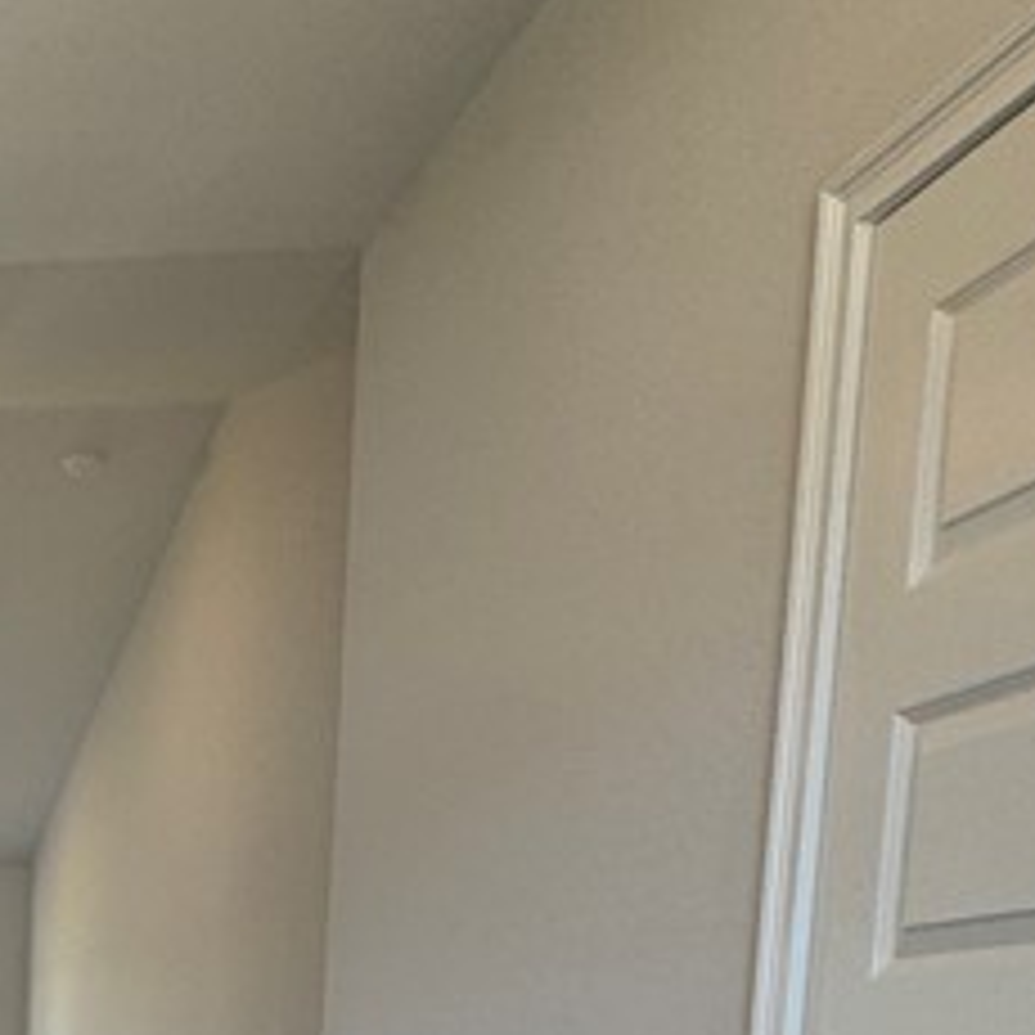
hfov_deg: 25.4
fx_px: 1861
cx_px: -410
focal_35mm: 55
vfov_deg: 26.3
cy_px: 1354
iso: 80
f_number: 2.2
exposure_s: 1/120
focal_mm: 2.22
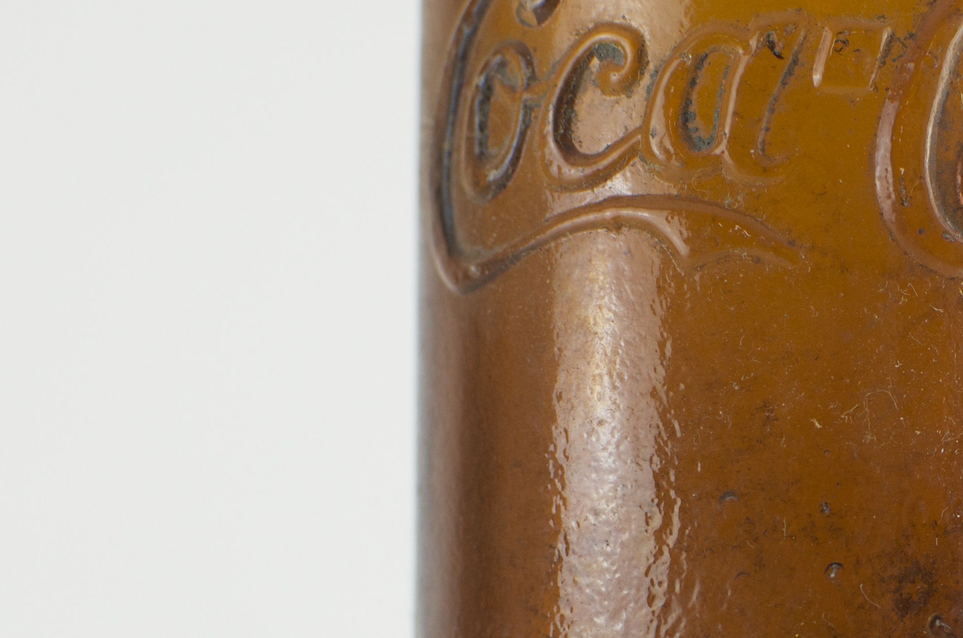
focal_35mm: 121
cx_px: 842
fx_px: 3234
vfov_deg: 11.2
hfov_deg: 16.7
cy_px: 602
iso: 640
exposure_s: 1/125
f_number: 4.5
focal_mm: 35
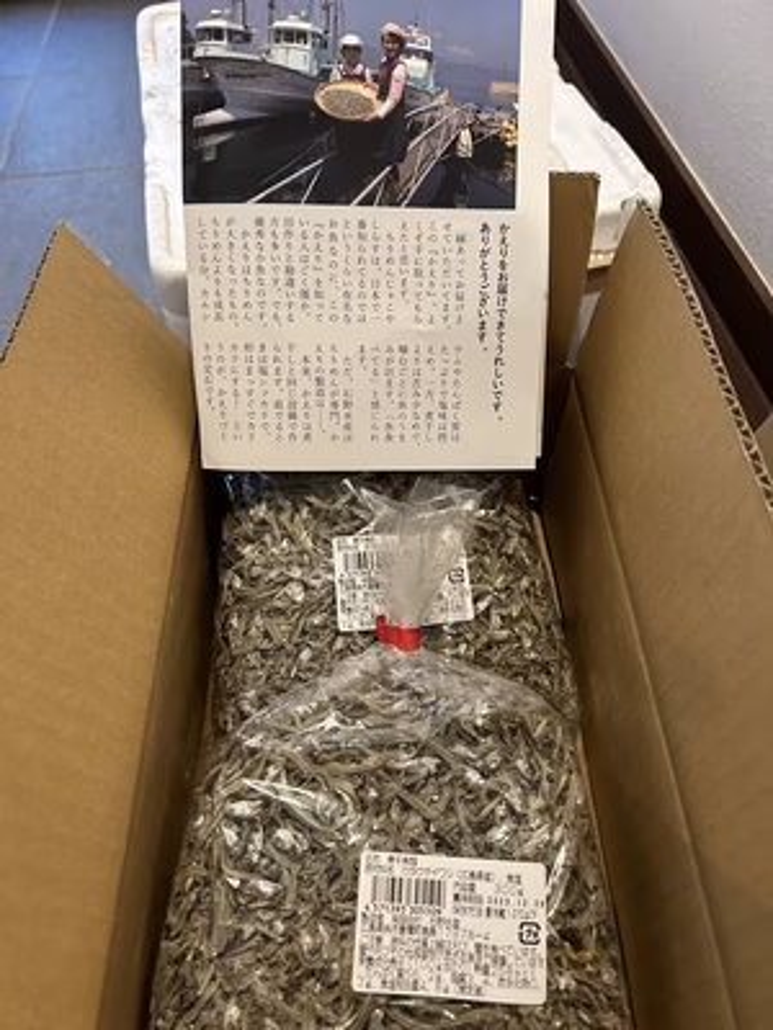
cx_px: 386
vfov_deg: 67.3
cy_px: 515
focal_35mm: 26
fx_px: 774
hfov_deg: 53.1
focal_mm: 5.7
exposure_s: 1/60
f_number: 1.5
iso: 400
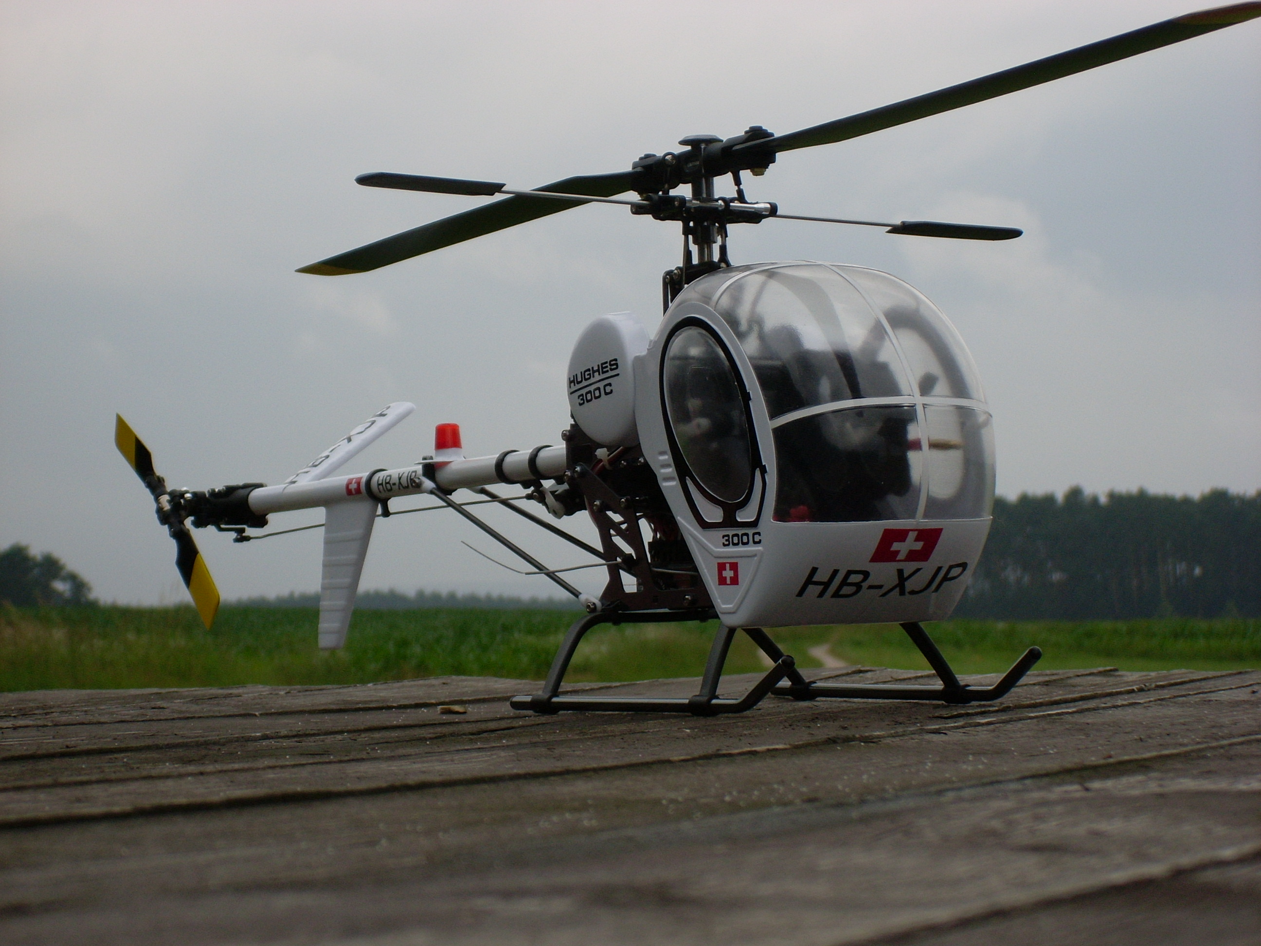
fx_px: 4153
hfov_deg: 17.3
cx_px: 630
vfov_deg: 13.0
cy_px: 473
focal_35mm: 114
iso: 80
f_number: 5.6
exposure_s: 1/250
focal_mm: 18.9
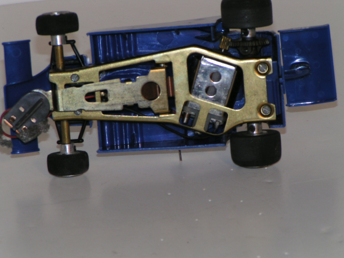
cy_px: 129
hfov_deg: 8.8
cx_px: 172
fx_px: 2246
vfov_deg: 6.6
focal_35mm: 226
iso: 50
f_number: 5.6
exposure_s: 1/250
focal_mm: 34.5
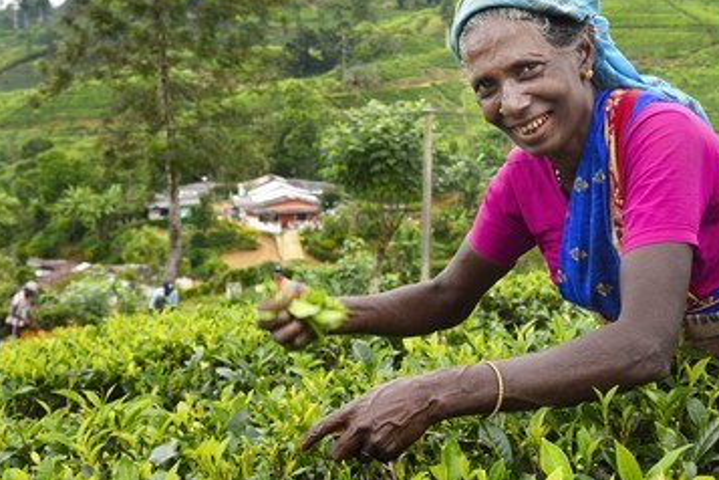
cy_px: 228
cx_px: 415
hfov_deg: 41.8
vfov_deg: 28.6
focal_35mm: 47
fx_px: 939
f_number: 9
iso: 400
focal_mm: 40
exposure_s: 1/200
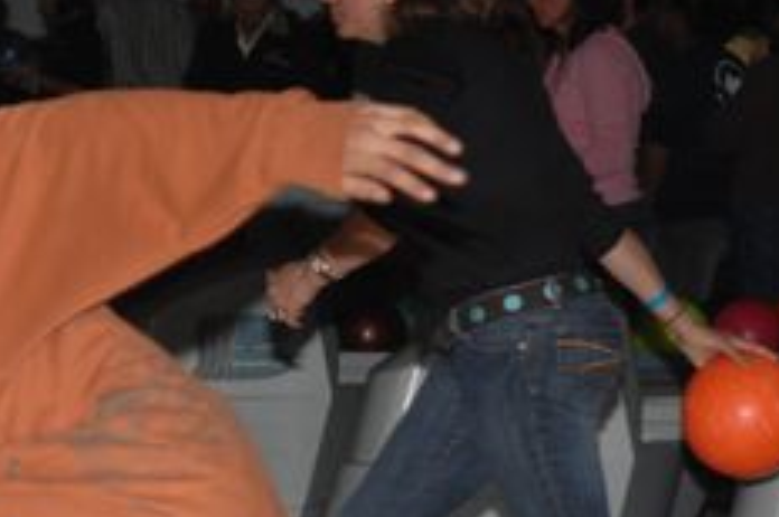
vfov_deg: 4.1
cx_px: -87
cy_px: 566
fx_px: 7152
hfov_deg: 6.2
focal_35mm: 331
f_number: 5
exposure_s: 1/125
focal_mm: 80
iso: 400
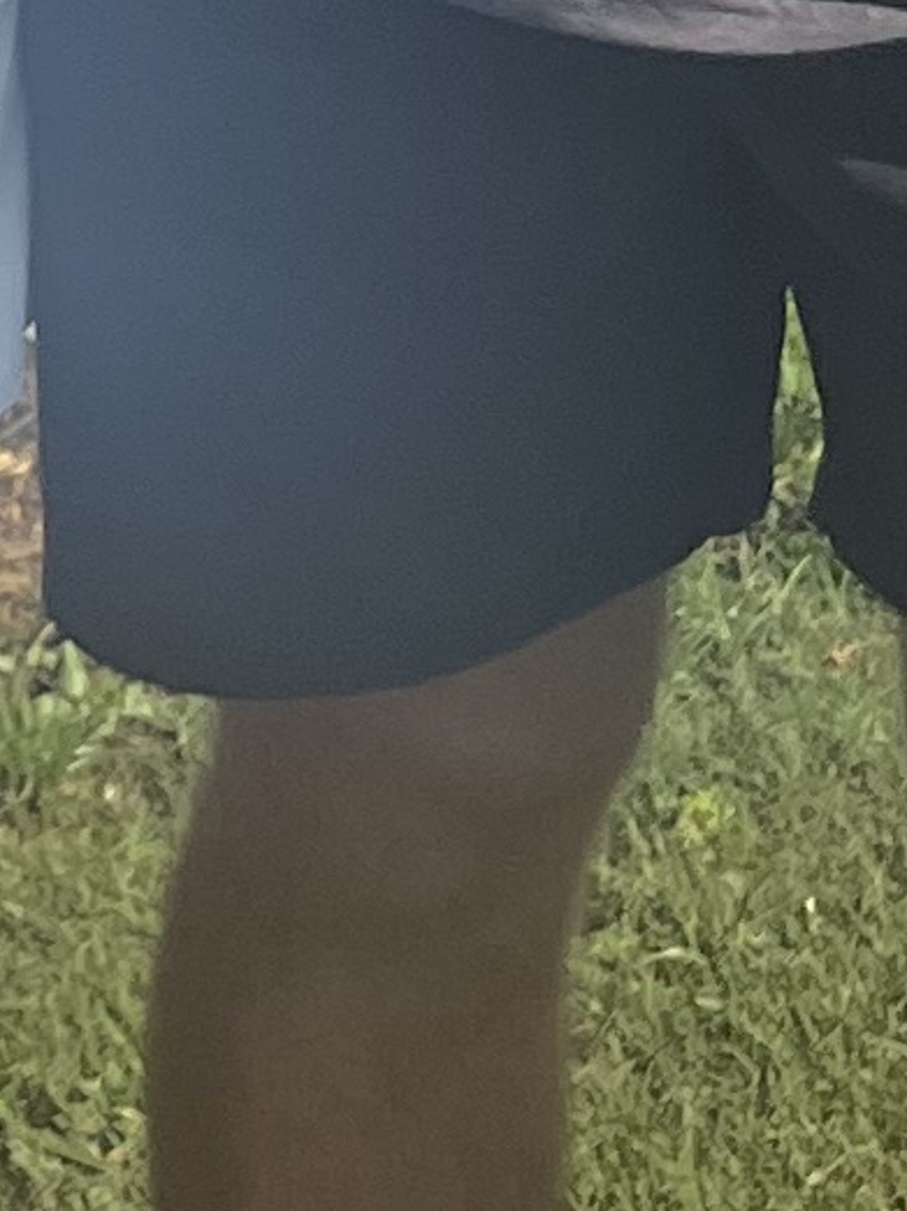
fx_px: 7028
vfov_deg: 8.0
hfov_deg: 6.6
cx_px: -2020
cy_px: -2842
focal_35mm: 201
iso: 50
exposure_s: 1/4149
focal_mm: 5.1
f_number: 1.6
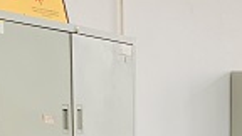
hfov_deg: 16.0
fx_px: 809
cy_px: 309
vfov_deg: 8.8
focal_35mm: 126
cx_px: 328
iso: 50
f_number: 1.8
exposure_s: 1/50
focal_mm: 4.25
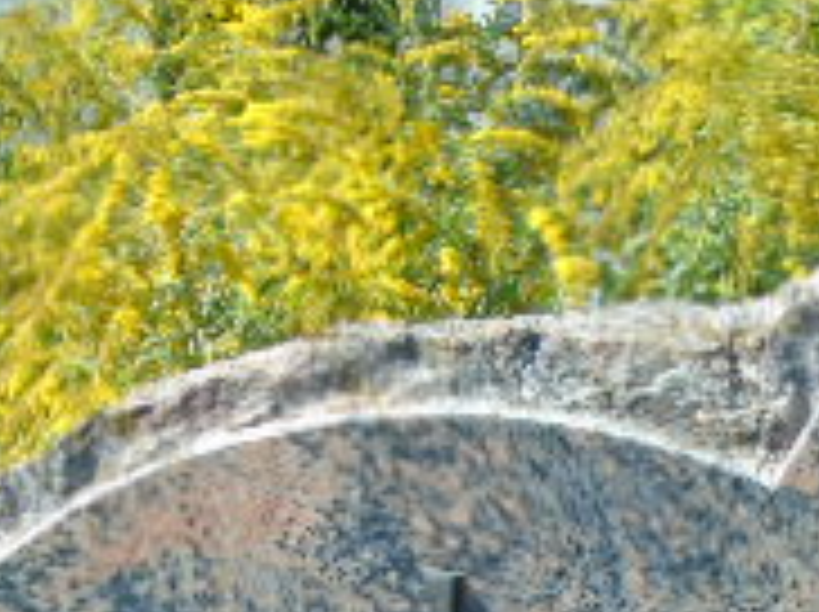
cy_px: 954
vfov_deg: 5.1
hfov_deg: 6.8
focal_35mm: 289
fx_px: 6829
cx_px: 1107
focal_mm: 15
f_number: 4.1
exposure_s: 1/250
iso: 80
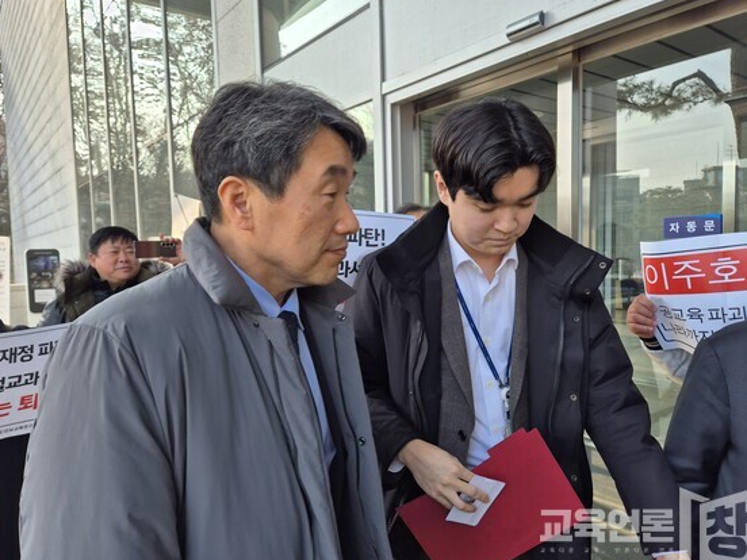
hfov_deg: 69.4
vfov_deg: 54.9
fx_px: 539
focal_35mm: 25
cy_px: 292
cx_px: 371
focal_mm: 5.4
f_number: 1.8
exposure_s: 1/363
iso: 25
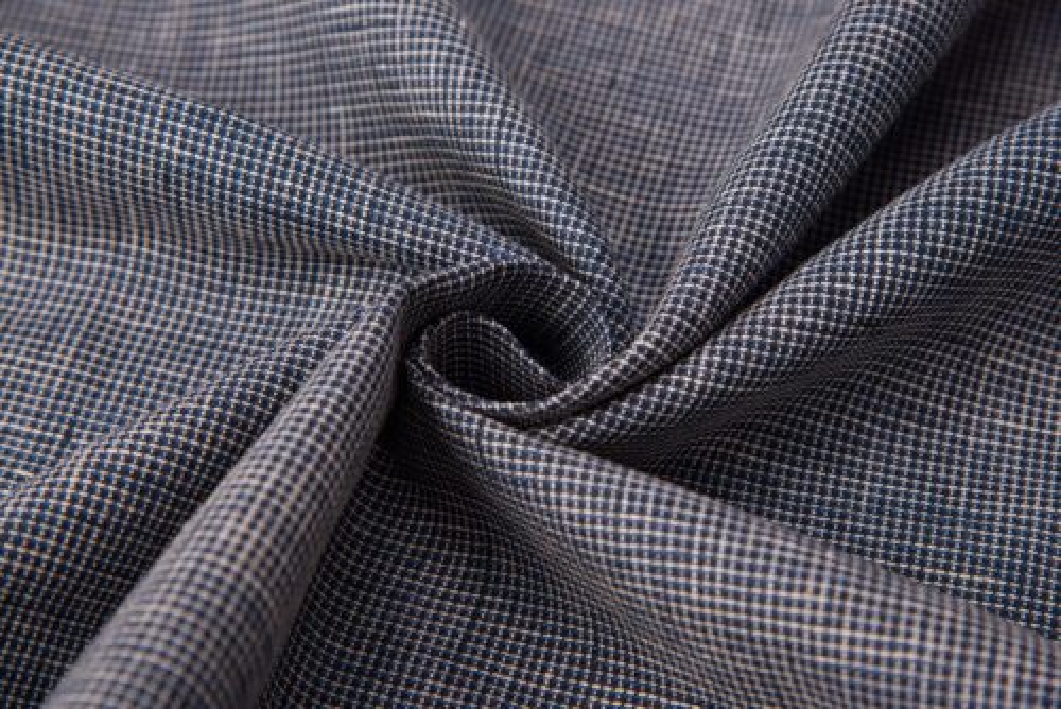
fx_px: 3096
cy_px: 354
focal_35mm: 105
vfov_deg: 13.1
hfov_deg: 19.4
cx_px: 530
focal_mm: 105
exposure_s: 1/125
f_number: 11
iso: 100
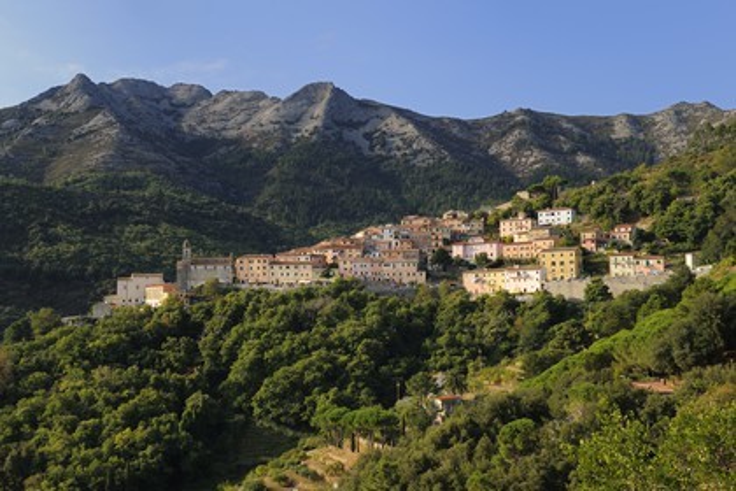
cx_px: 368
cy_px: 246
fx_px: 777
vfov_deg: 35.1
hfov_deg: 50.7
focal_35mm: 38
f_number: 10
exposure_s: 1/200
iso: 200
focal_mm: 38
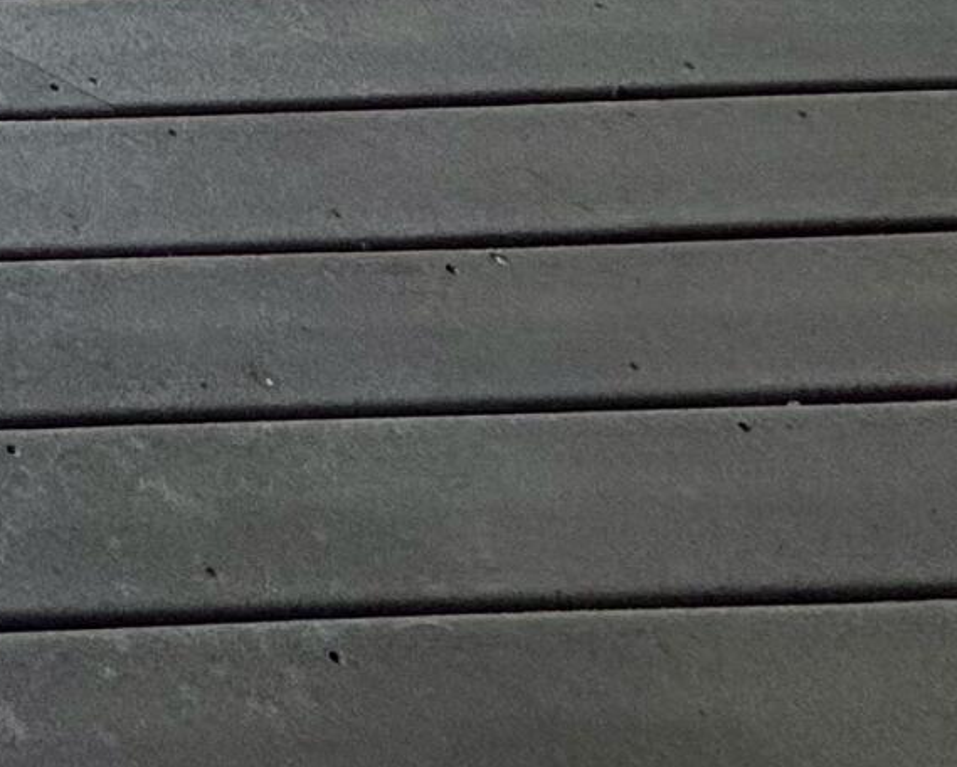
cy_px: -1107
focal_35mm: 72
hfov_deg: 17.7
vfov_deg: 14.1
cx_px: -1001
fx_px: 2041
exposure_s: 1/1198
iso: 40
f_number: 2.2
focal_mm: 2.22
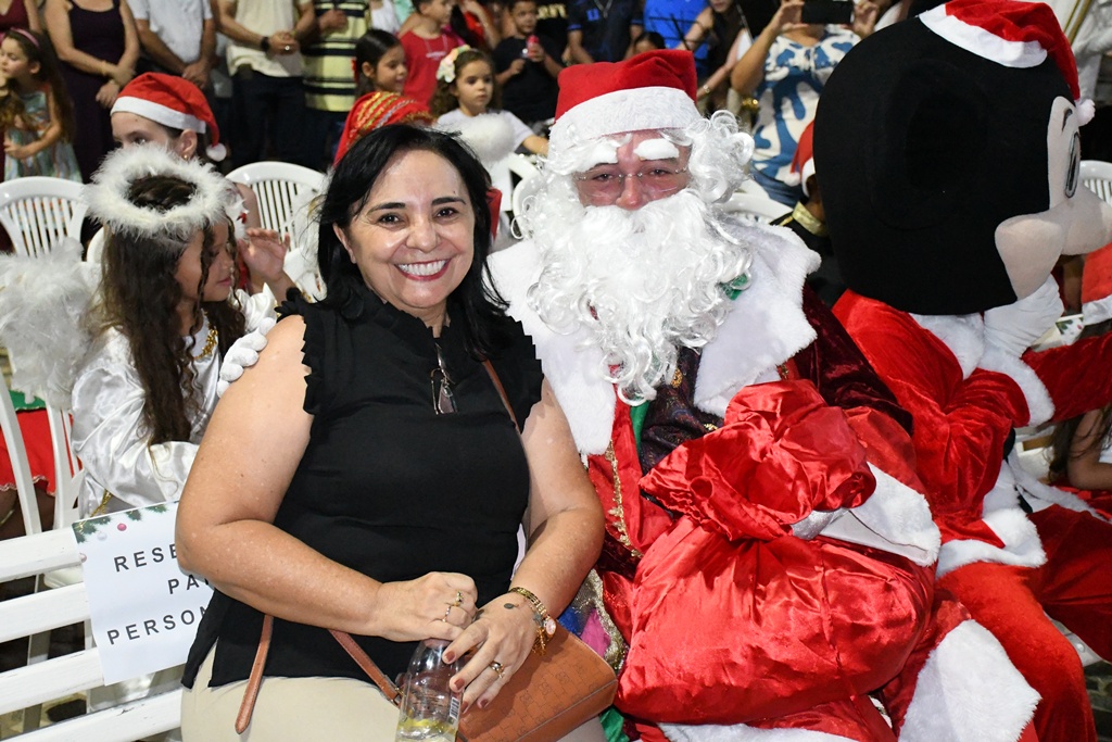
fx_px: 1761
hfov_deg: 35.0
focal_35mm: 57
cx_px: 556
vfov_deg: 23.8
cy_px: 371
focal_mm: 38
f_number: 5
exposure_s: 1/200
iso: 12800
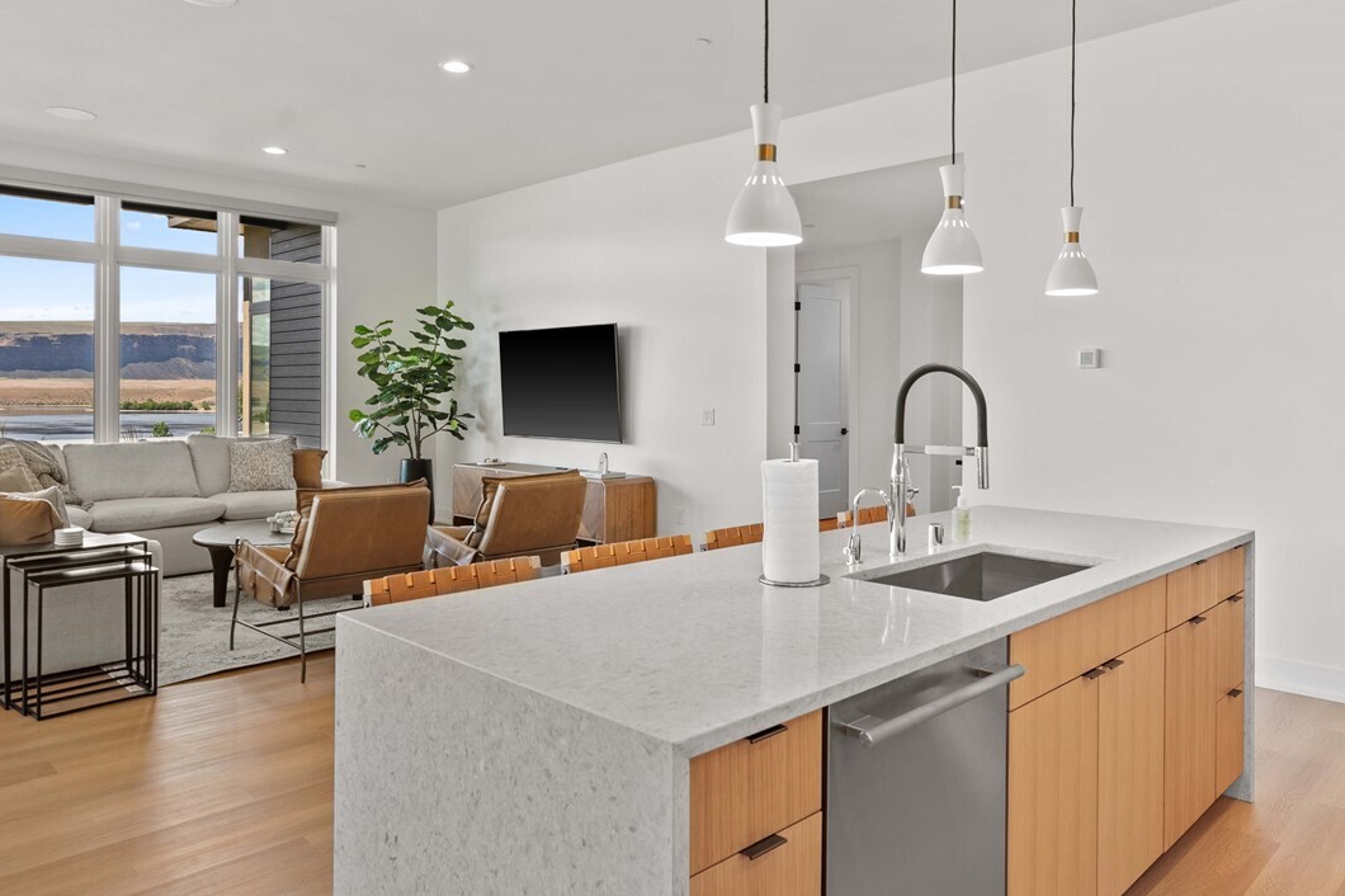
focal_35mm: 24
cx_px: 707
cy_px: 403
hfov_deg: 73.7
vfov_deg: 53.0
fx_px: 896
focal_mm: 15
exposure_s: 1/5
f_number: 8
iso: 200
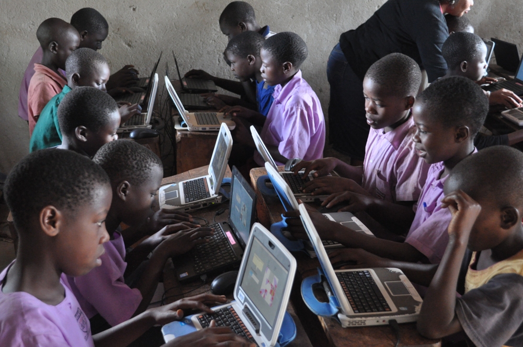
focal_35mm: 51
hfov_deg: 38.9
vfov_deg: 26.4
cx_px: 262
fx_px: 740
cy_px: 174
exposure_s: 1/30
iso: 1600
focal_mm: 34
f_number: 5
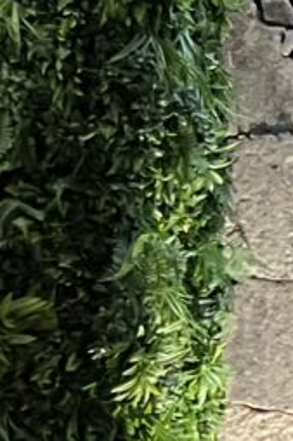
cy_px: 318
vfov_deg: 9.4
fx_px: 2665
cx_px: 1189
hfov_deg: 5.5
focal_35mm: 218
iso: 500
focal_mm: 5.7
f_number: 1.5
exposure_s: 1/50
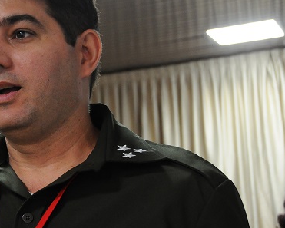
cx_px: -5
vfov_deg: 15.9
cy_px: 115
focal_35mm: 97
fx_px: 818
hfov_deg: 19.2
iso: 1000
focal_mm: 32
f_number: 4
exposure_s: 1/80
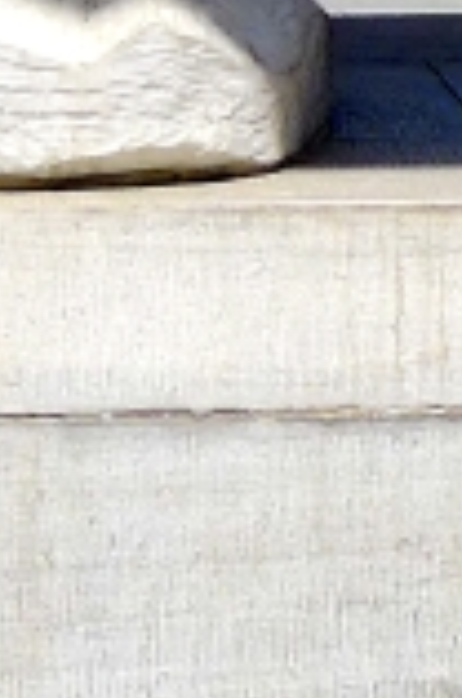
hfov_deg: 5.1
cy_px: -1629
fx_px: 5182
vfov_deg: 6.7
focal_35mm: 268
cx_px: -76
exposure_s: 1/800
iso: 80
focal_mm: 7.5
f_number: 4.5
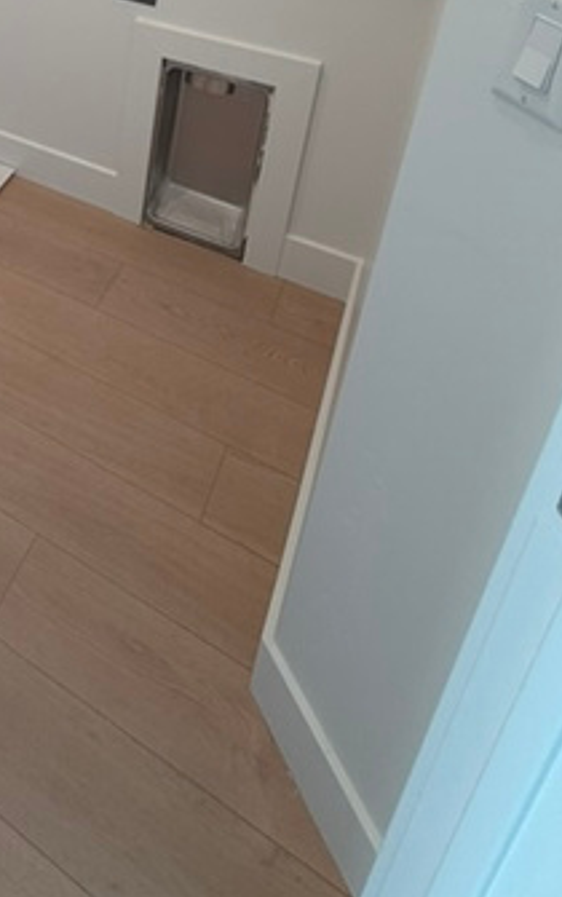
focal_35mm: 34
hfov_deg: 31.6
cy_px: -24
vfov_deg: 46.3
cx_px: -102
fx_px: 831
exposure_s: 1/120
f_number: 2.2
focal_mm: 2.22
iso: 100
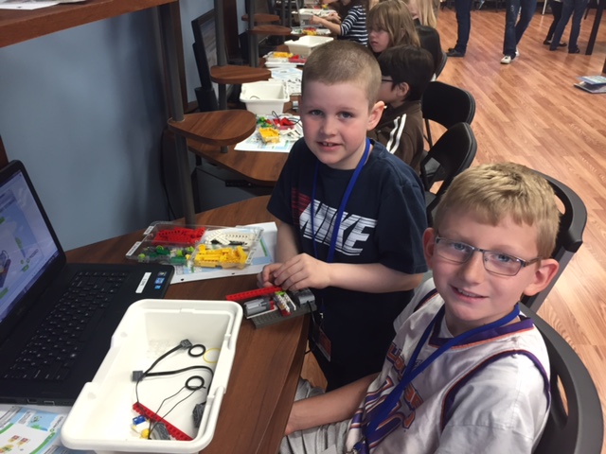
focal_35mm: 29
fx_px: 508
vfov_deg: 48.2
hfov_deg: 61.7
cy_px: 227
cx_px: 303
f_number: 2.2
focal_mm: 4.15
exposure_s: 1/30
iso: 80
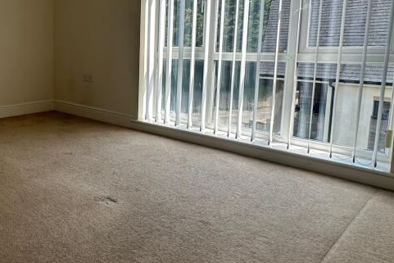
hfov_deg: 52.7
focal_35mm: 31
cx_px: 37
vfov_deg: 41.7
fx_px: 339
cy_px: 85
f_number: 2.2
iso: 40
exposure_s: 1/321
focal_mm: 2.22
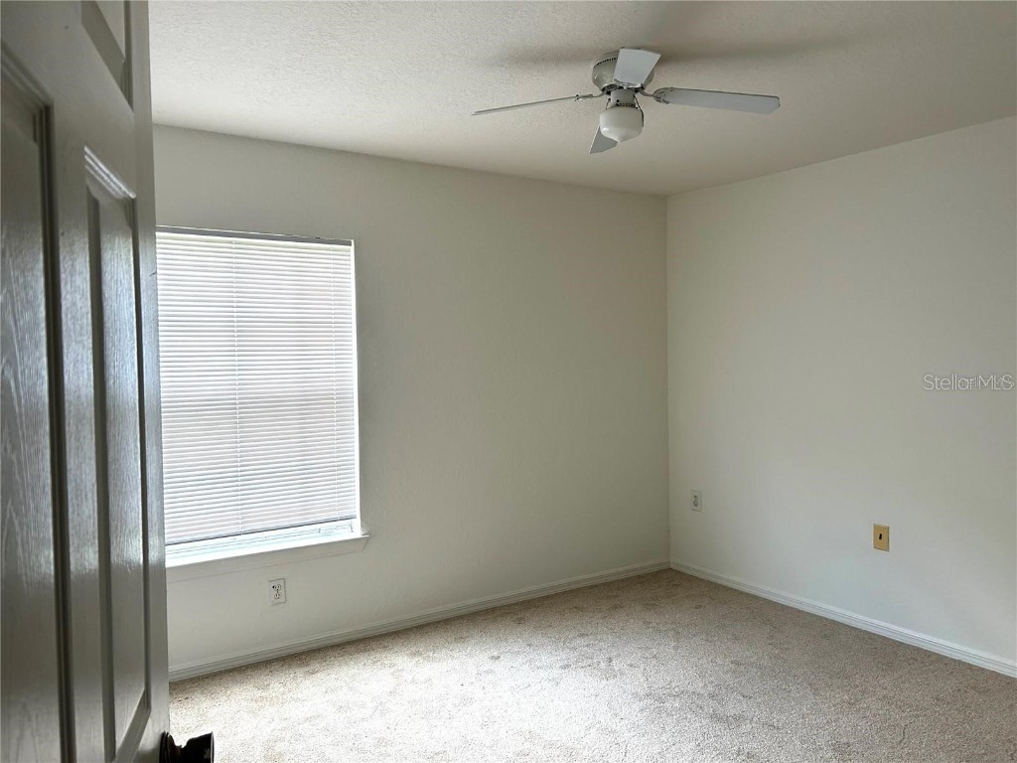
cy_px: 382
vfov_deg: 53.1
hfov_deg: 67.3
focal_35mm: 26
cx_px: 508
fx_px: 764
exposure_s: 1/121
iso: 125
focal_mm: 5.7
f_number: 1.5
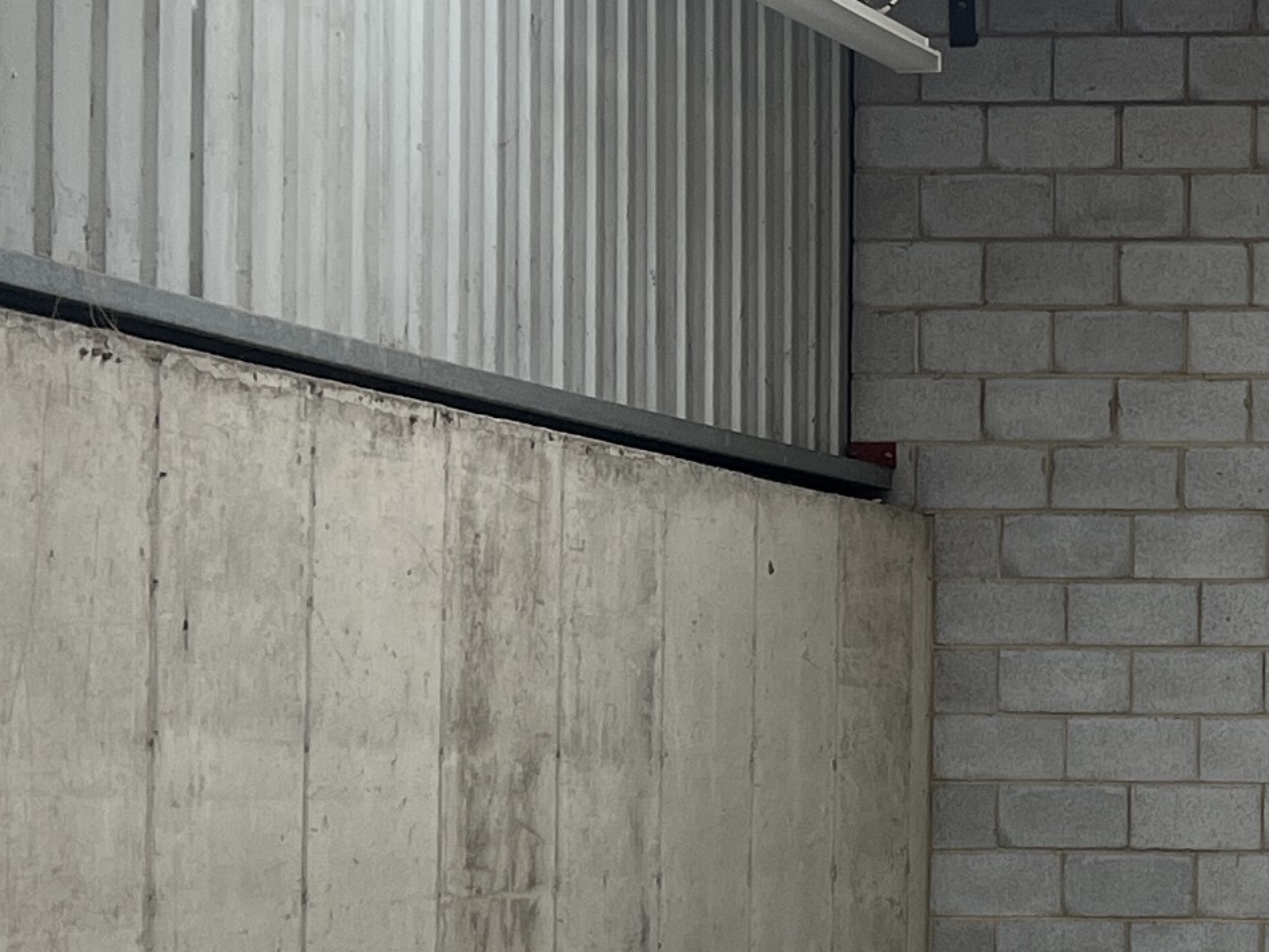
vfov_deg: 13.4
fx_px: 4033
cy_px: 818
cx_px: 1755
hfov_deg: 16.6
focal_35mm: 110
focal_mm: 5.7
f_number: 1.5
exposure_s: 1/121
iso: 80
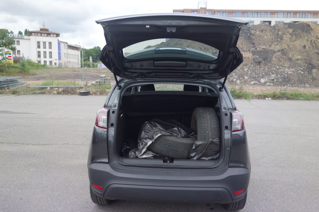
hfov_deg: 65.5
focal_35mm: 28
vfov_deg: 46.4
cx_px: 160
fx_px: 248
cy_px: 106
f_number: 2.8
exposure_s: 1/640
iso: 125
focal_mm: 10.4
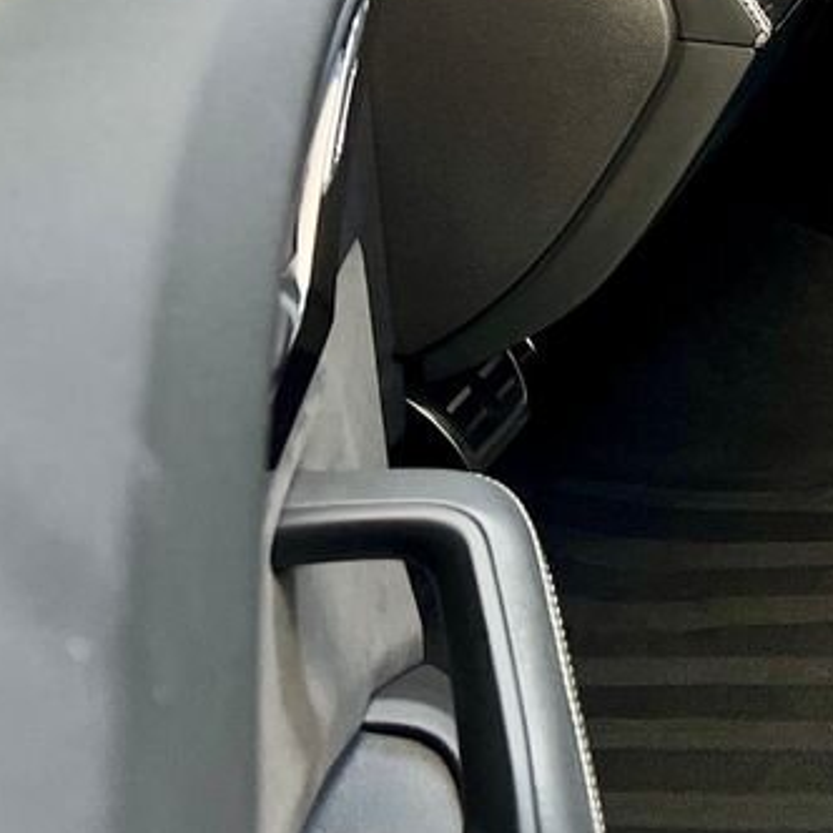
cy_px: -33
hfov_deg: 17.7
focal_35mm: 83
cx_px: 1390
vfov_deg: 20.1
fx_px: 2260
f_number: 1.5
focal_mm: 5.7
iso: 125
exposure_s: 1/101
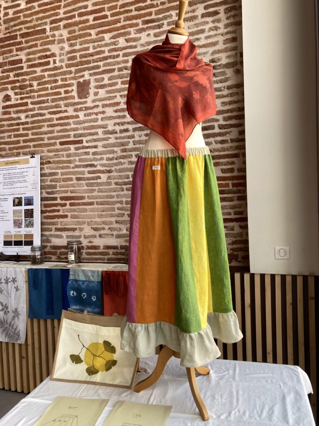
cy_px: 213
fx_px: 344
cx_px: 160
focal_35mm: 28
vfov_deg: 63.4
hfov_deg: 49.7
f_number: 1.8
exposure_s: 1/100
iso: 32
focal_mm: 3.99
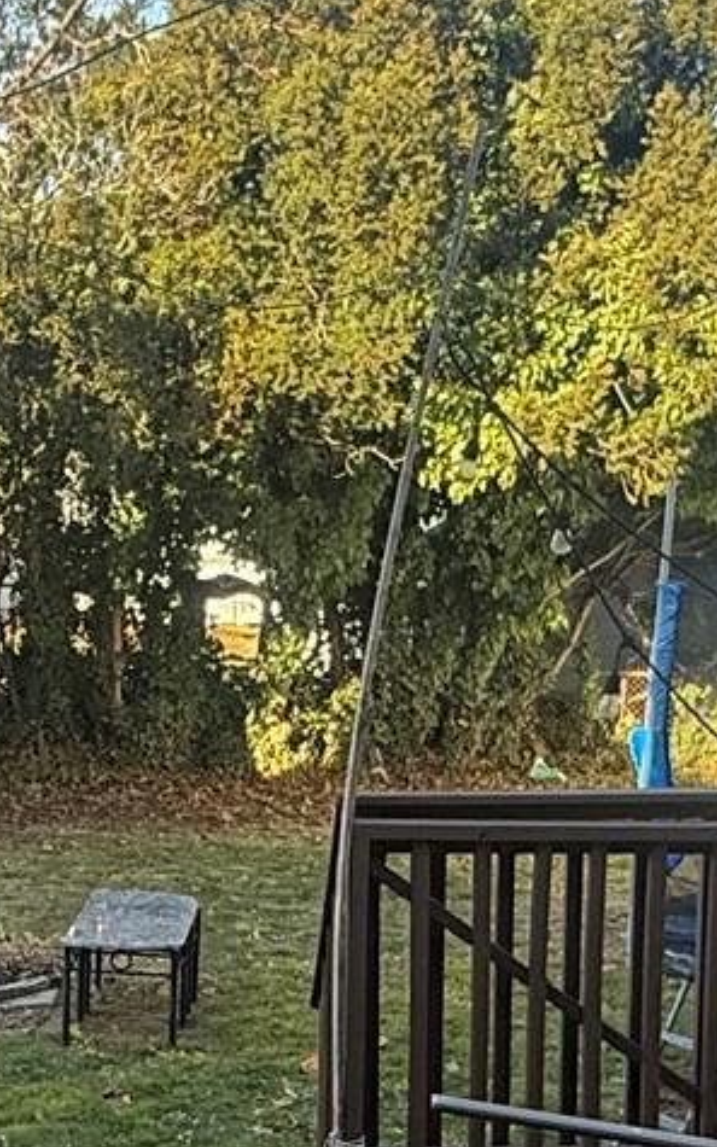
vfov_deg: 31.3
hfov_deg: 20.1
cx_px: 159
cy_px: 896
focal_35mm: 64
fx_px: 2000
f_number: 2.2
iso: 64
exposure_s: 1/255
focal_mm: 2.22
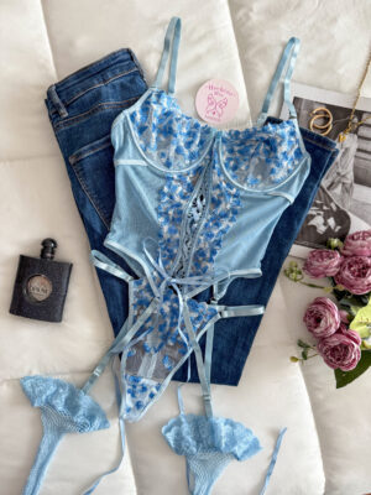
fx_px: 343
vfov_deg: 71.6
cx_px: 186
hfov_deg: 56.8
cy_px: 248
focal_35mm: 24
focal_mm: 6.76
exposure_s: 1/120
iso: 200
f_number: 1.8
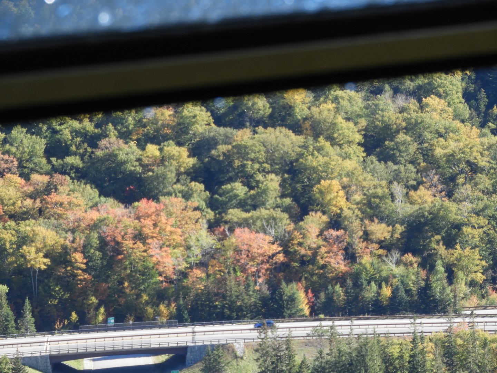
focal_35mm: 250
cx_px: 248
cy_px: 186
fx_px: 3589
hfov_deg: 7.9
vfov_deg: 5.9
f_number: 5.5
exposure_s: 1/125
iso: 125
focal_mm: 44.8
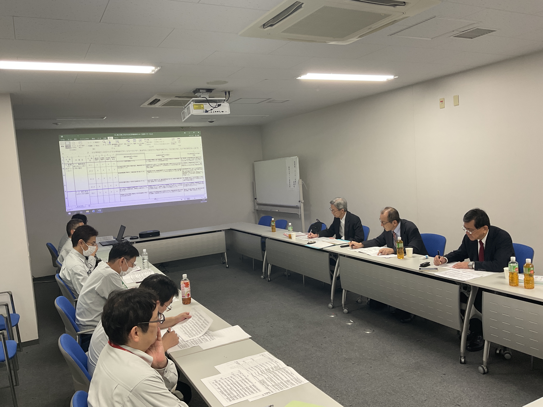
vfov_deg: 48.2
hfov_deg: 61.7
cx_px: 272
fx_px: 455
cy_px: 204
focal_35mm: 29
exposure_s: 1/50
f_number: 1.8
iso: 40
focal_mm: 3
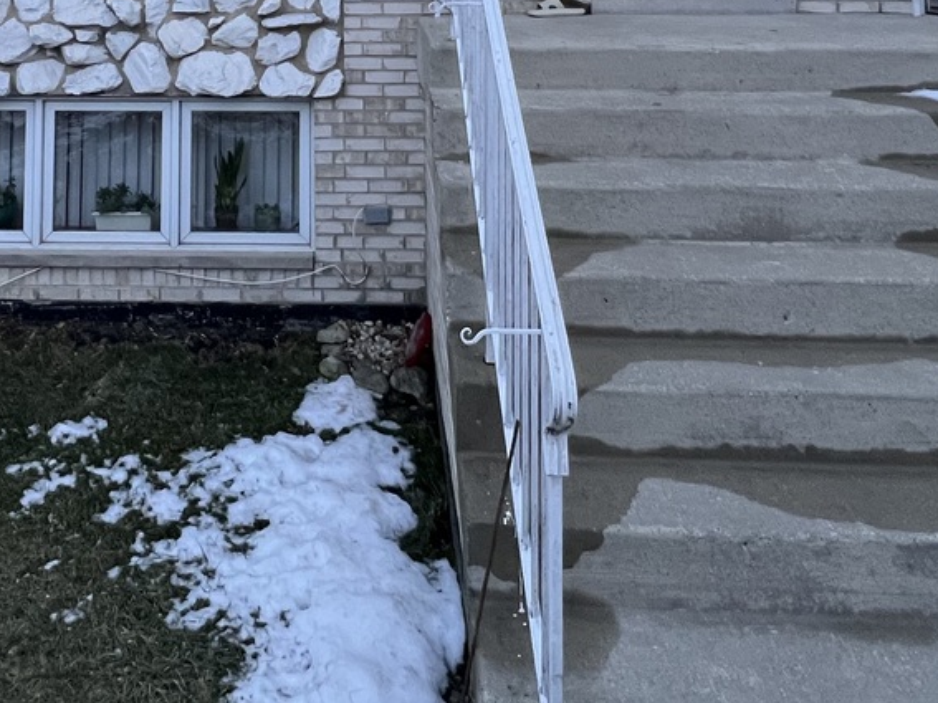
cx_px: 351
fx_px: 894
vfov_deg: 34.9
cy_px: -122
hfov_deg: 54.7
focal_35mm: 33
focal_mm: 1.57
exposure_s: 1/99
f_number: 1.8
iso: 250
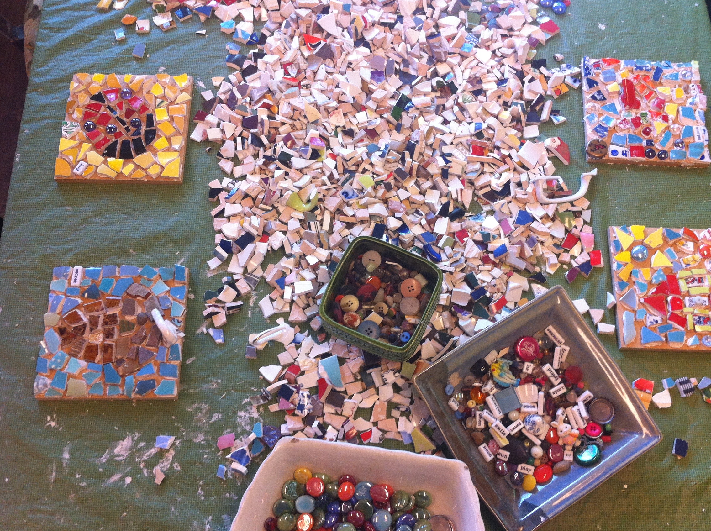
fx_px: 820
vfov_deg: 35.9
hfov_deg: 46.7
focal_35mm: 40
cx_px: 405
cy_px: 275
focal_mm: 3.85
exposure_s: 1/40
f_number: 2.8
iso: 100
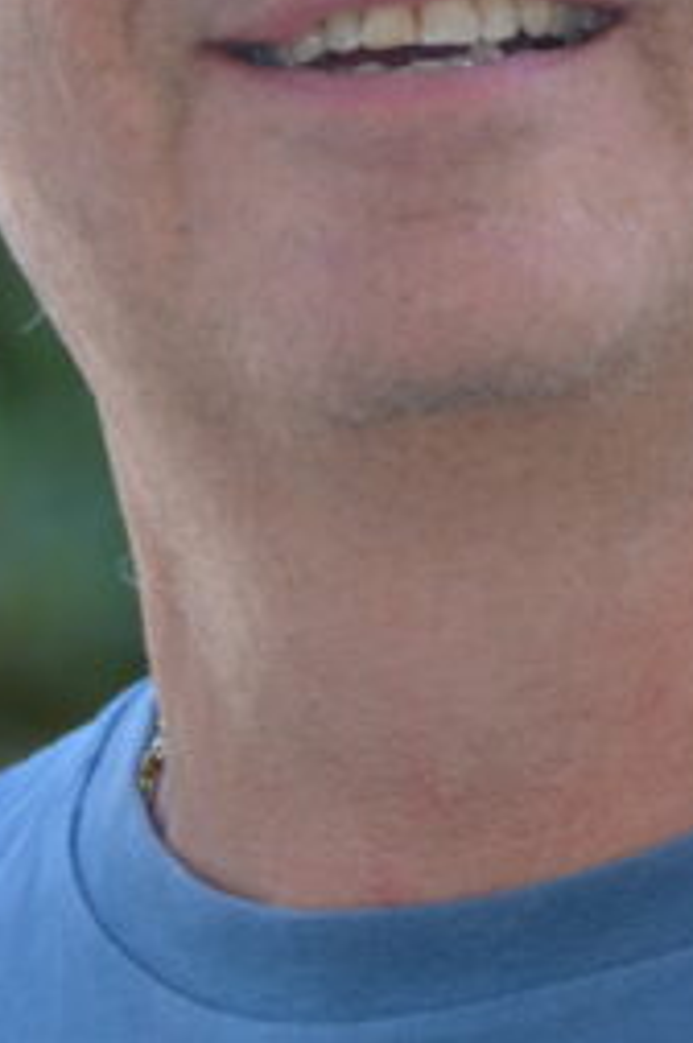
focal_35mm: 606
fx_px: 17545
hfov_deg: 2.3
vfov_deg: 3.4
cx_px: 635
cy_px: 132
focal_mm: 100
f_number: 4.5
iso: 200
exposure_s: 1/125
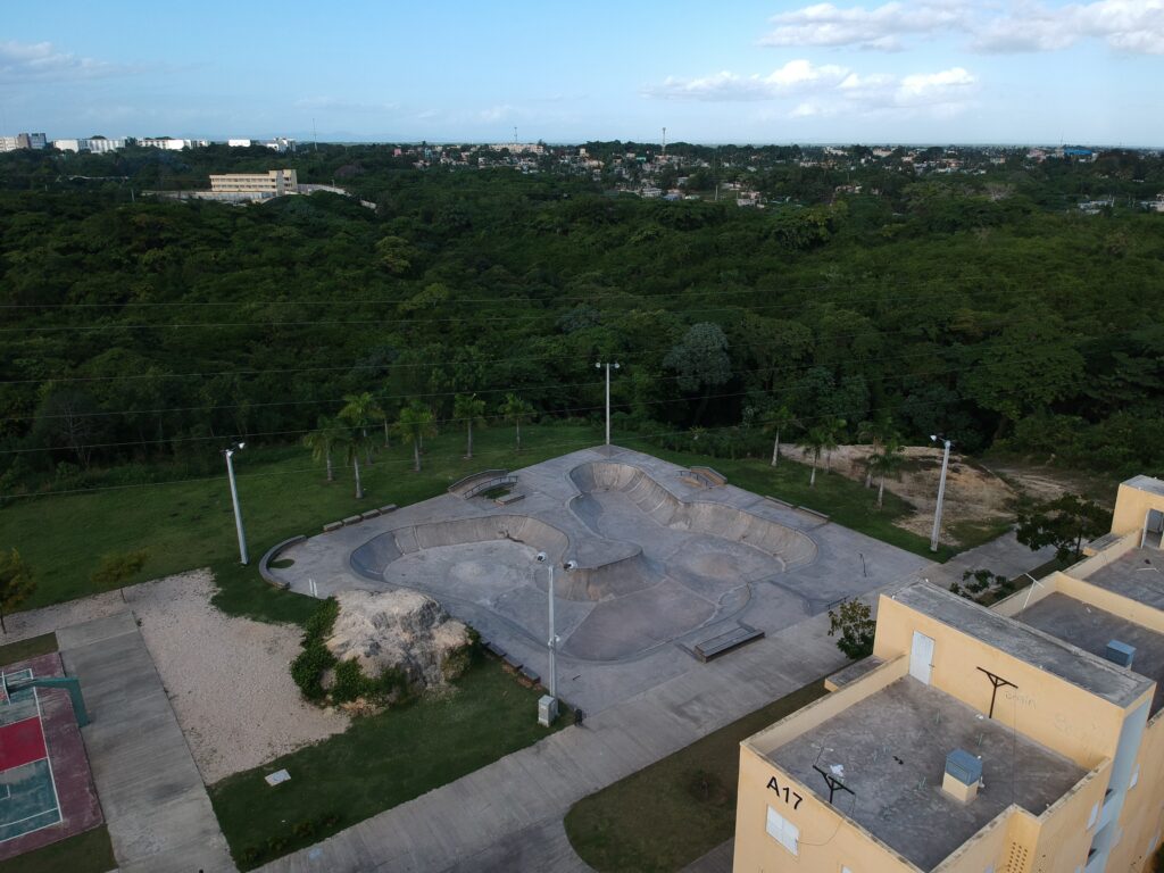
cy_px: 436
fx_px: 841
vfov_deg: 54.9
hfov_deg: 69.4
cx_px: 582
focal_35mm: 25
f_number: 2.6
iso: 100
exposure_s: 1/640
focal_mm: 4.49
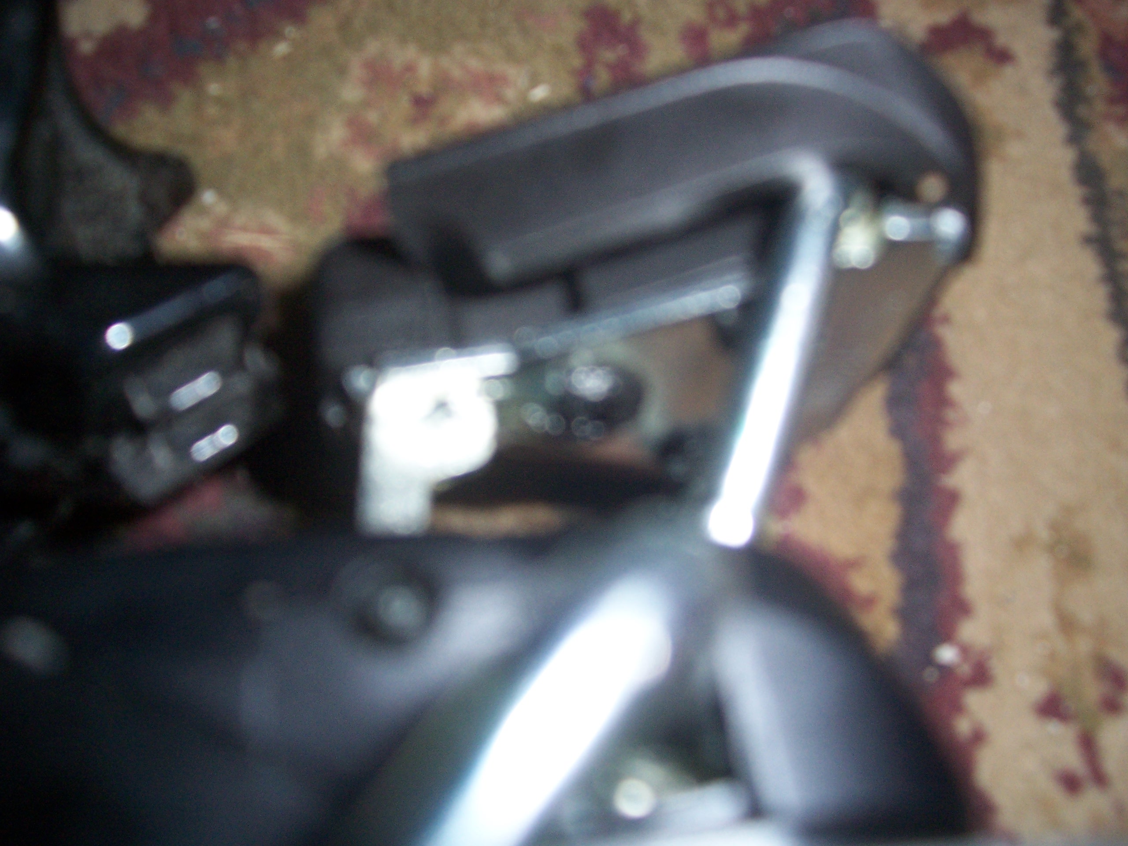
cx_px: 564
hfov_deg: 54.0
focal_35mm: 34
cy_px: 423
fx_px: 1108
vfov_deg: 41.8
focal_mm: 5.6
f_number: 2.7
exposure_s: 1/60
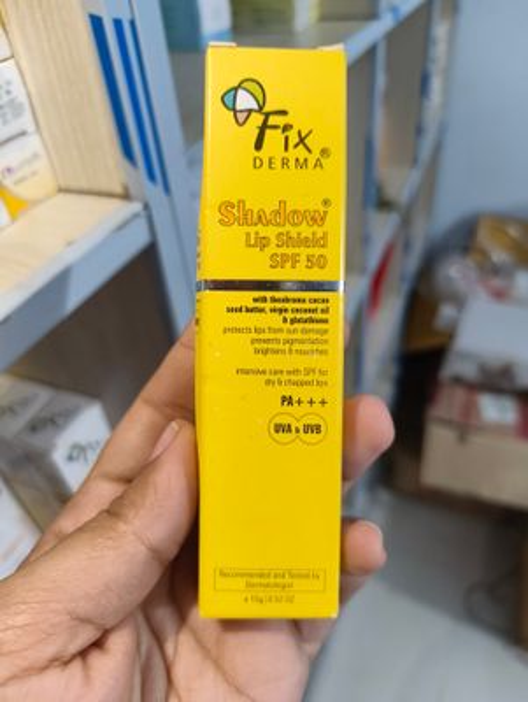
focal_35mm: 24
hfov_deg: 56.9
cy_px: 351
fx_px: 487
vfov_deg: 71.5
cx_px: 264
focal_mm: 5.56
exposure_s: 1/50
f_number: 1.87
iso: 1221
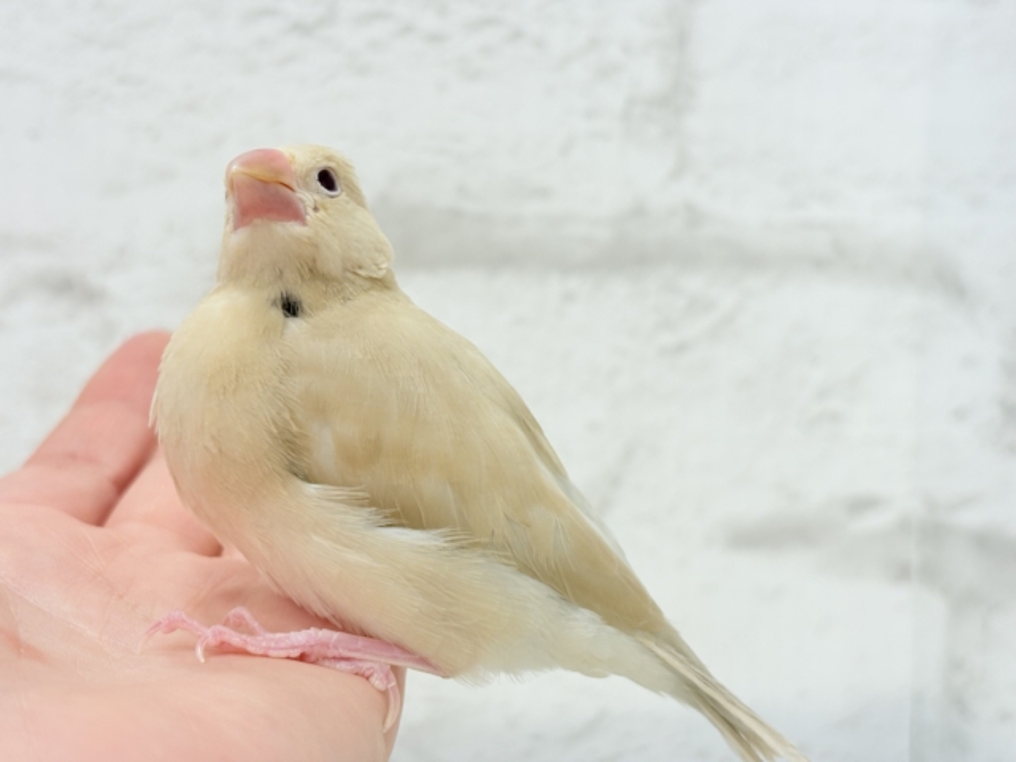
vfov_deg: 28.0
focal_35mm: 52
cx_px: 508
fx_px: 1526
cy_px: 381
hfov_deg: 36.8
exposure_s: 1/50
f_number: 1.6
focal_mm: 5.96
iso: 40
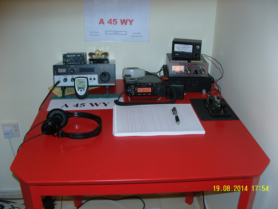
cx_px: 139
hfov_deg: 49.0
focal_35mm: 38
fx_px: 305
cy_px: 104
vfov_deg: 37.7
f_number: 2.8
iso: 80
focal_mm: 7.8
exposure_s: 1/40
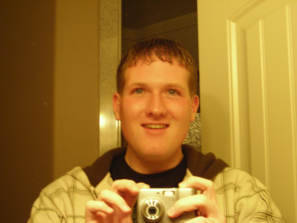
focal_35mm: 90
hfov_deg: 21.8
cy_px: 112
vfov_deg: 16.4
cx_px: 148
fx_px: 772
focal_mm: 14.8
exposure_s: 1/4.5
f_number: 4.6
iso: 200
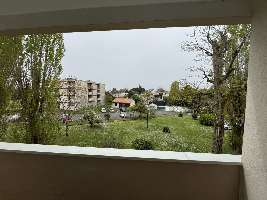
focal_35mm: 14
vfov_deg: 85.7
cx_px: 134
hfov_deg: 102.1
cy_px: 100
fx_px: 108
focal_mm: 2.22
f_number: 2.2
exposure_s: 1/1709
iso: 50
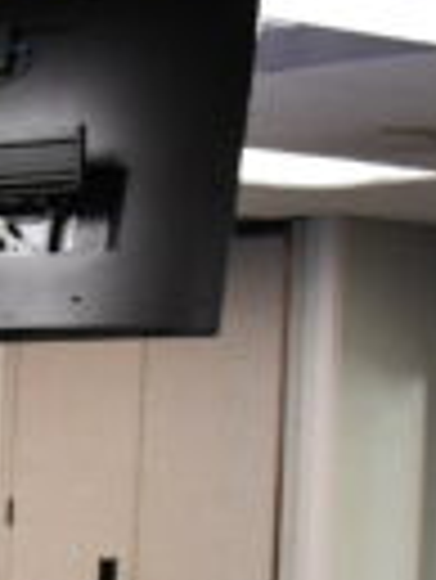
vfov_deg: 10.6
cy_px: 796
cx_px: -903
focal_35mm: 182
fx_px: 3051
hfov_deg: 7.2
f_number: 3.5
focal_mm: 20
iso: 1600
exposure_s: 1/125
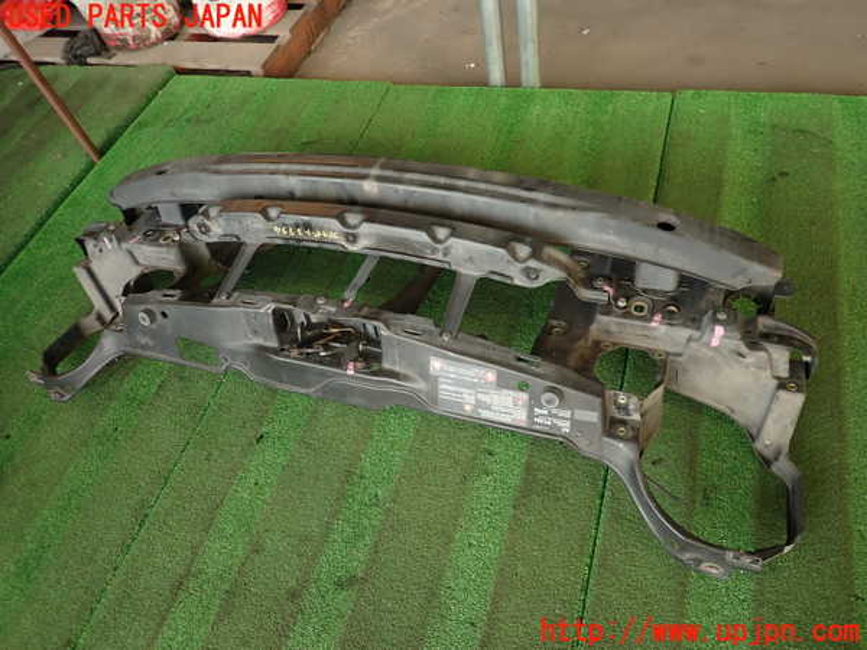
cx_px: 434
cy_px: 325
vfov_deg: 54.9
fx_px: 626
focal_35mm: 25
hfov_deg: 69.4
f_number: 2
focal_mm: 4.5
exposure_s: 1/60
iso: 100
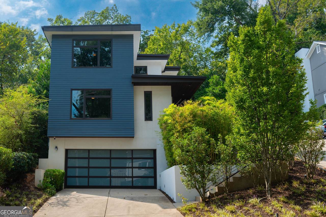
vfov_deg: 43.6
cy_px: 108
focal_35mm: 30
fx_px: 272
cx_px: 163
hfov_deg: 61.9
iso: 400
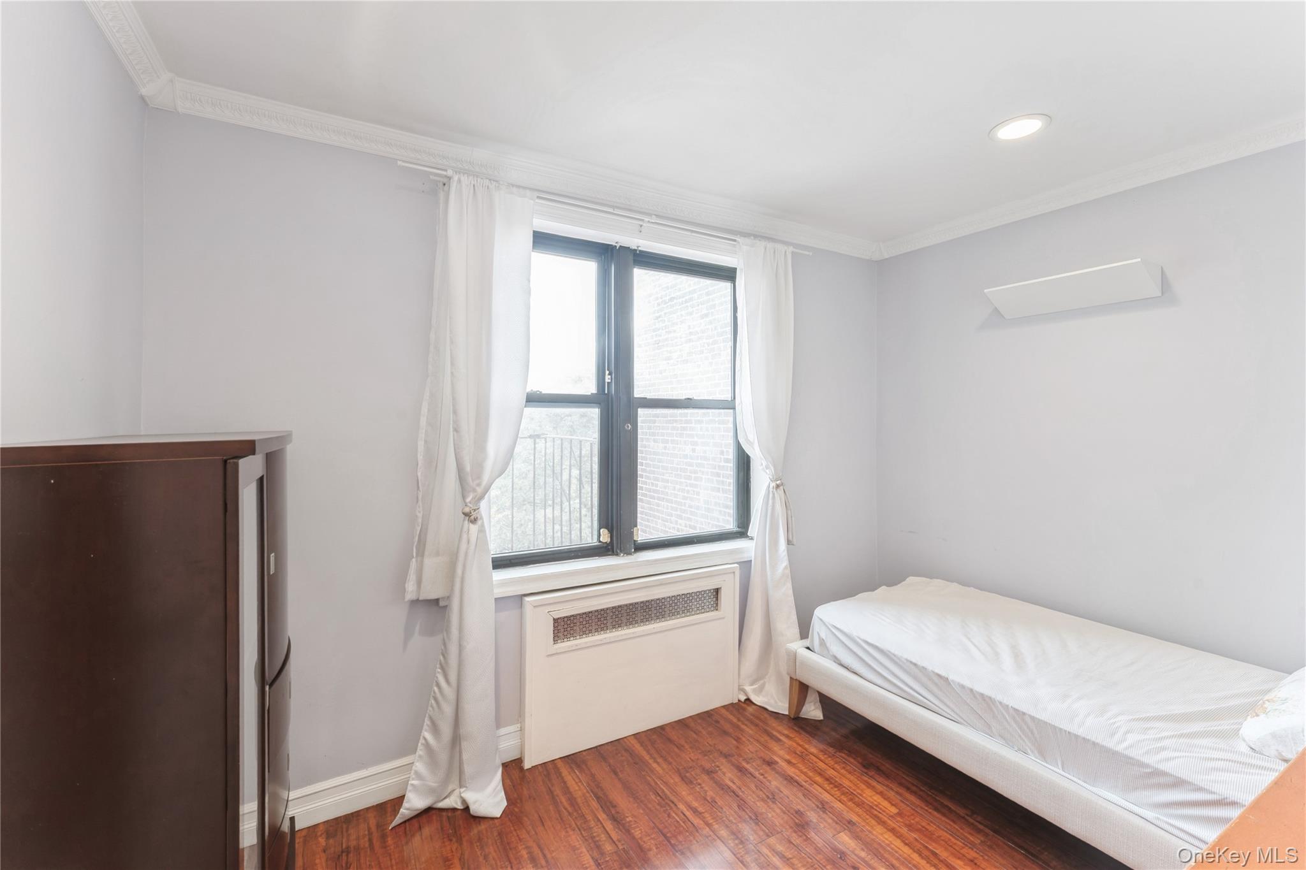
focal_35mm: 14
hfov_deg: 104.3
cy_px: 435
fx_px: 508
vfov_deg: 81.2
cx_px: 653
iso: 100
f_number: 11
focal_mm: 14
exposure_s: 1/1.67
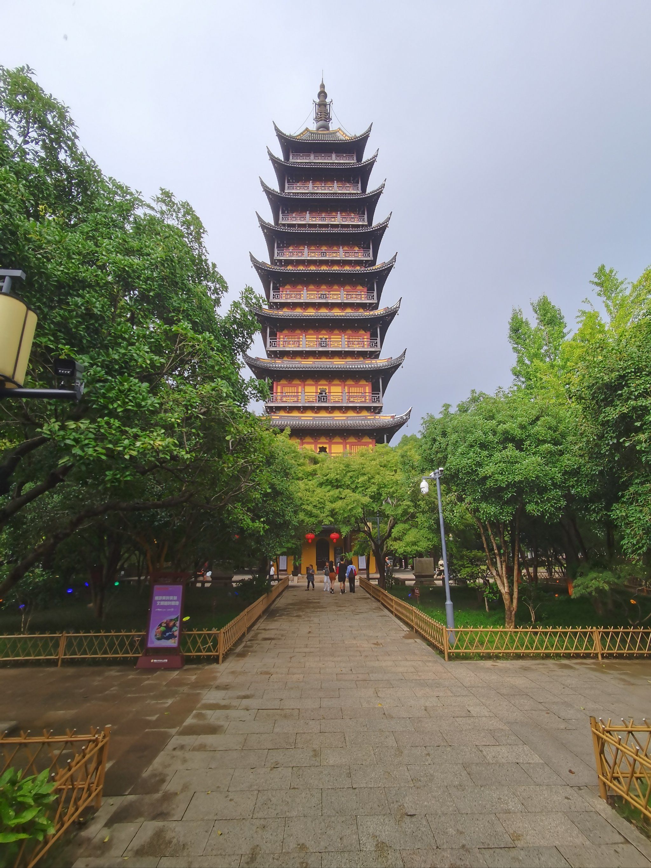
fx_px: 426
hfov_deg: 74.7
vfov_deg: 91.0
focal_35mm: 17
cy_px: 434
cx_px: 326
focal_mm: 2.2
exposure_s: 1/200
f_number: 2.2
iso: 50
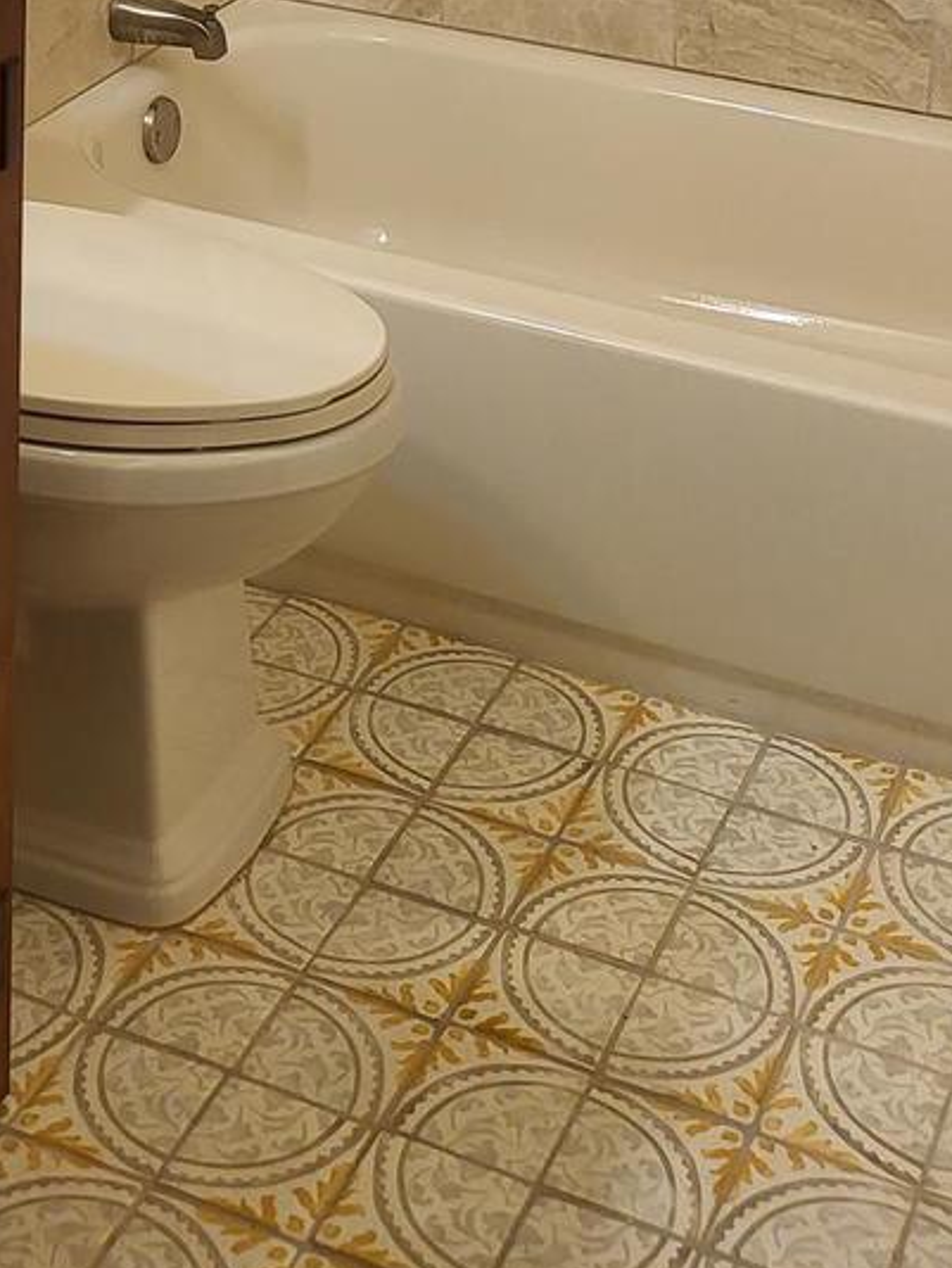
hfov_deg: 21.2
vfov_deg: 24.0
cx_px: 278
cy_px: -465
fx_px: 2528
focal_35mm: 69
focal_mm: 5
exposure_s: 1/120
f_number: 1.8
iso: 160
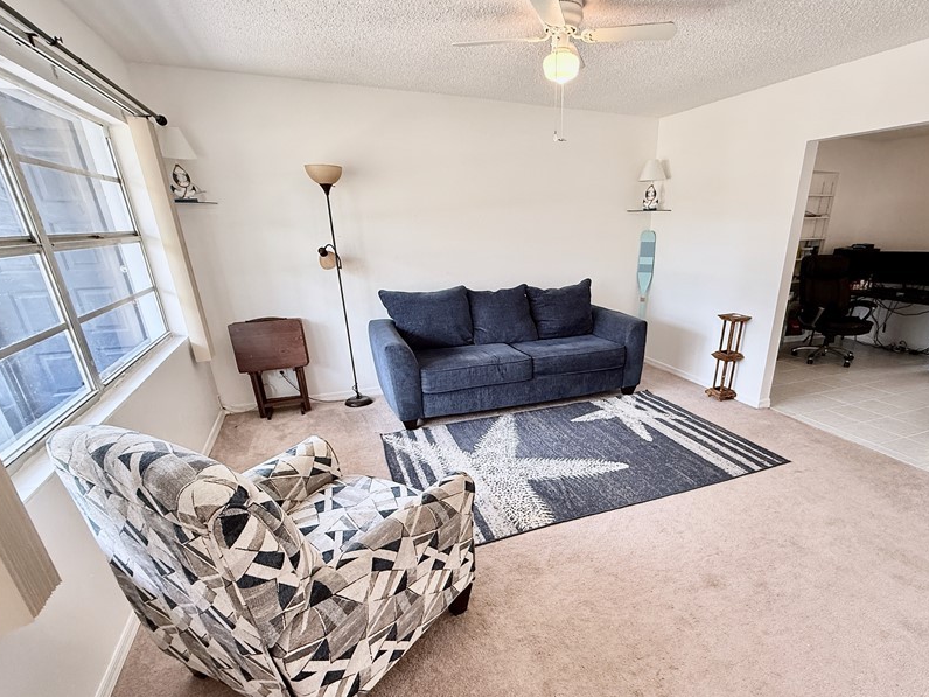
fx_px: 483
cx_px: 543
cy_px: 420
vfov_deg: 70.8
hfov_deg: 87.0
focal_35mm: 18
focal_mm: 2.22
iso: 250
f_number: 2.2
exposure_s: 1/99
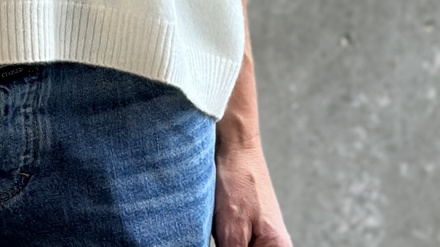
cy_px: -361
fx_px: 2602
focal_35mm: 223
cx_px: 5
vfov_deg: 5.3
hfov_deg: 9.6
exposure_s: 1/100
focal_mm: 6.86
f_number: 1.78
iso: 125
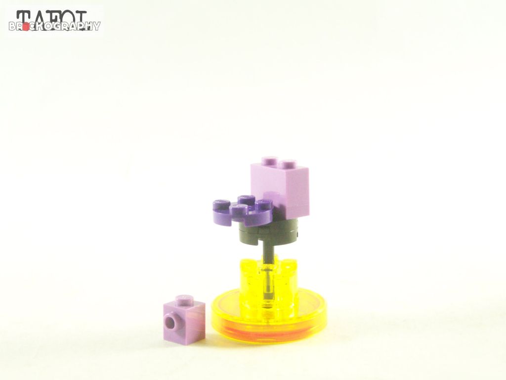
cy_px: 190
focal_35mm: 59
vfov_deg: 24.8
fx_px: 862
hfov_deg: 32.7
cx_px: 253
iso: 400
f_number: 3.1
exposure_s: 1/60
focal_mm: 9.8
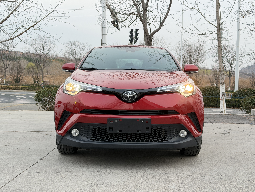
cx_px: 128
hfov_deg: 39.7
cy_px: 96
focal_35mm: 48
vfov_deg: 30.3
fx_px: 354
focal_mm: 6.76
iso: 125
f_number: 1.78
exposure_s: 1/275
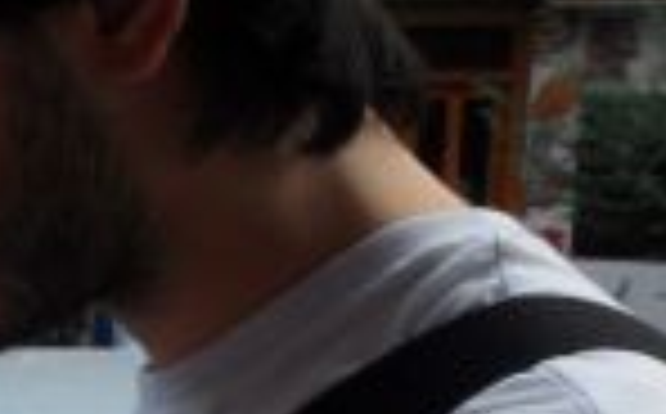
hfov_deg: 13.7
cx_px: -770
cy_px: 392
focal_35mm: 124
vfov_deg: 10.5
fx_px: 2247
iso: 80
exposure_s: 1/90
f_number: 3.5
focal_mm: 4.9
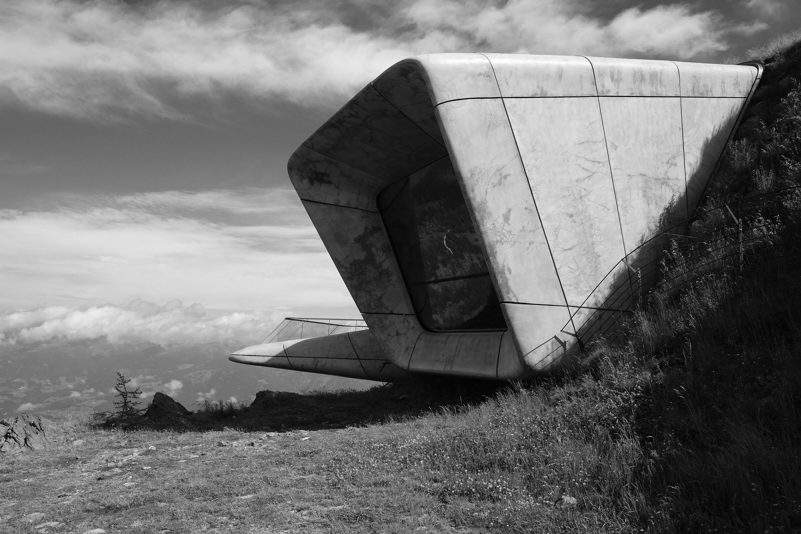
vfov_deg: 47.9
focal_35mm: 27
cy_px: 267
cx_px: 400
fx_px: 601
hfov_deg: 67.4
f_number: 8
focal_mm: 18
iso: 160
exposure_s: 1/350
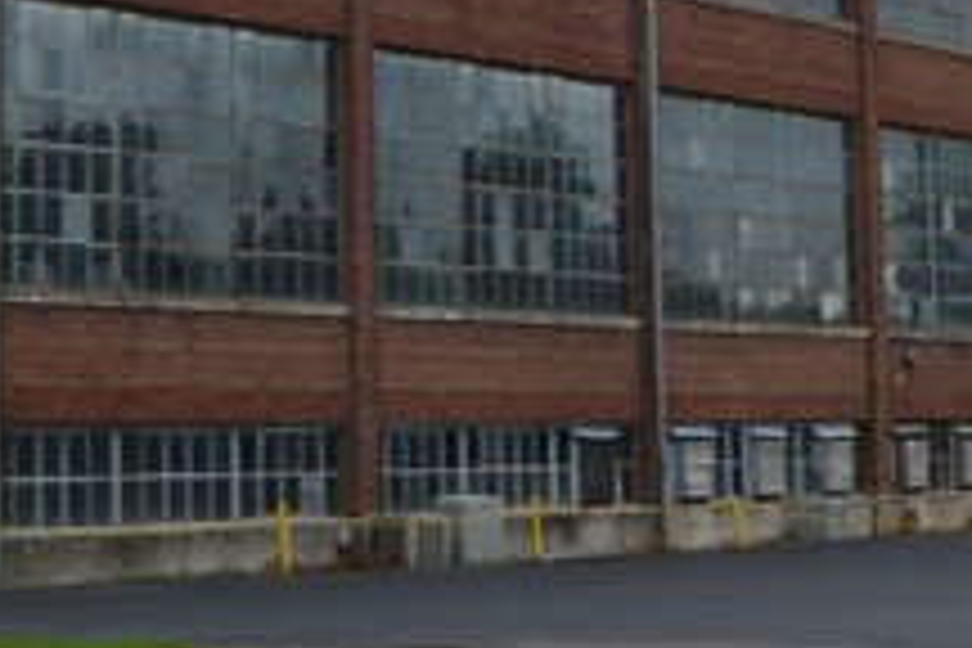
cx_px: 338
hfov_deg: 20.4
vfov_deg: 13.5
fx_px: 2700
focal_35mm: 100
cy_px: -14
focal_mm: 18
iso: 100
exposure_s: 1/200
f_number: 7.1
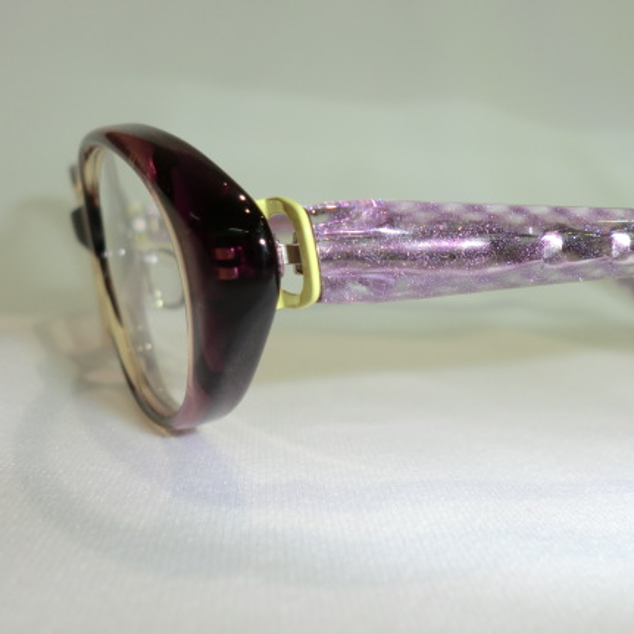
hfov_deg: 39.8
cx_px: 390
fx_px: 870
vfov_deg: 40.0
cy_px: 304
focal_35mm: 42
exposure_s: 1/60
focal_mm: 5.8
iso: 50
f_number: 3.5
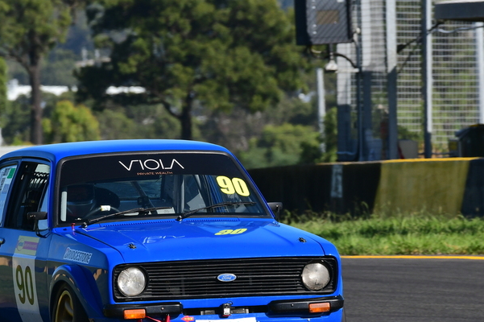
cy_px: 203
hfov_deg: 3.0
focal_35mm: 679
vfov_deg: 2.0
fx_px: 9123
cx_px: 217
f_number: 11
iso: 500
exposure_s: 1/640
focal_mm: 340
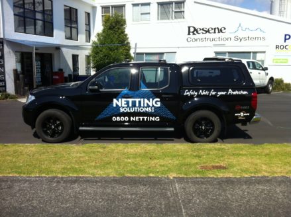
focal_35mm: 35
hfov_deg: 52.7
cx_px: 146
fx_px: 294
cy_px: 108
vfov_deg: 40.6
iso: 80
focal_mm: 3.85
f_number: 2.8
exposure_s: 1/1583
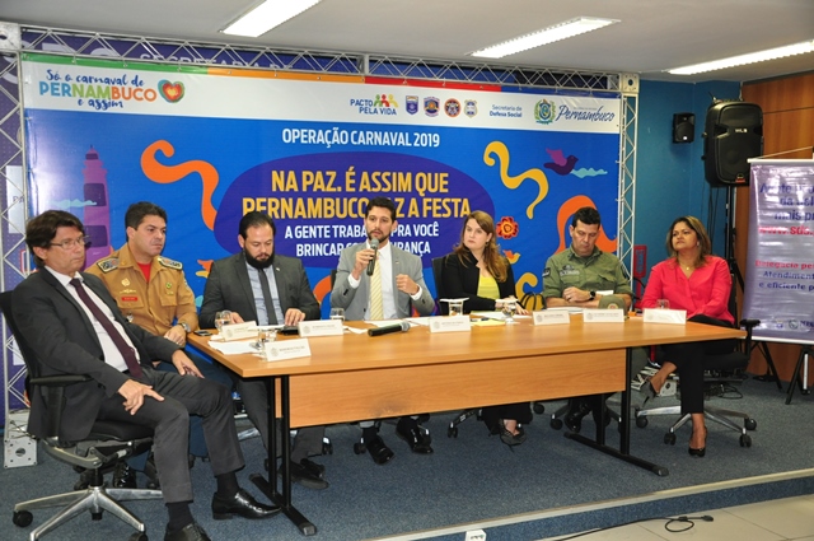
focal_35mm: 39
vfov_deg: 34.1
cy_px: 270
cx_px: 407
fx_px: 881
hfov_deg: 49.6
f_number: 4
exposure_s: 1/100
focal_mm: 26
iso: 1000
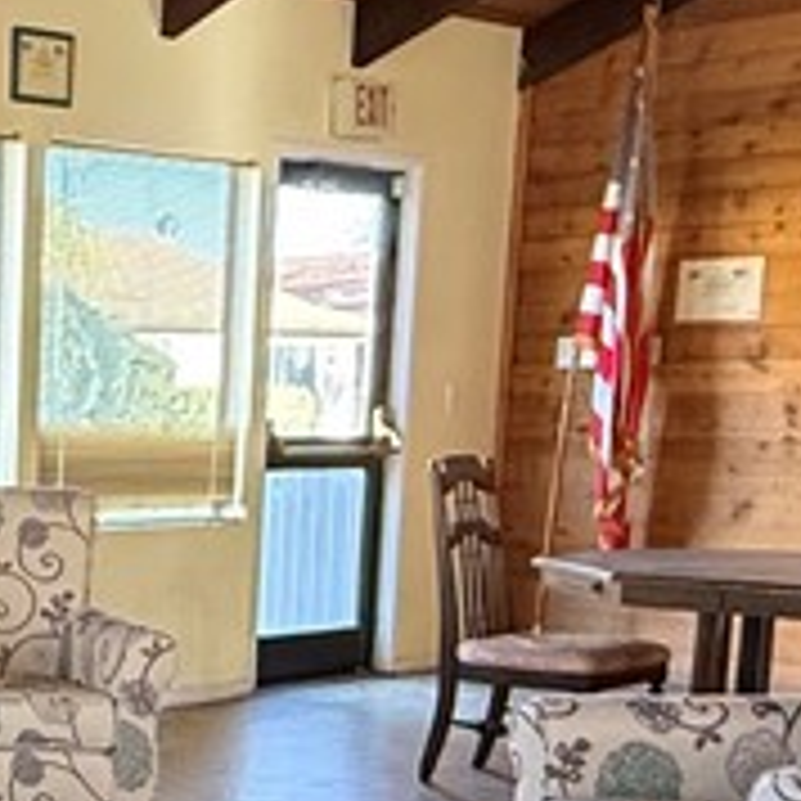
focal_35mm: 71
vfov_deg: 23.9
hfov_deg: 20.0
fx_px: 1859
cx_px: -495
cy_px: 657
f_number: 2.2
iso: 640
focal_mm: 2.22
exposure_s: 1/120
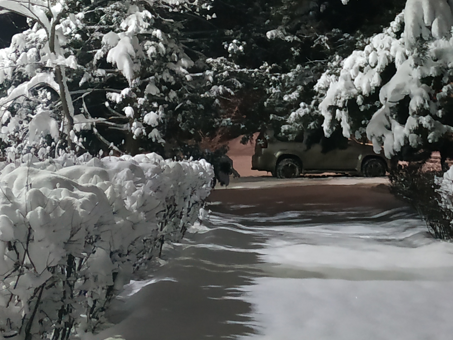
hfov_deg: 28.8
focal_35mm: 67
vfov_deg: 21.3
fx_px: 877
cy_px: 15
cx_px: 307
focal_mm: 3.94
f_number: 1.9
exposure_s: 1/20
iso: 1000
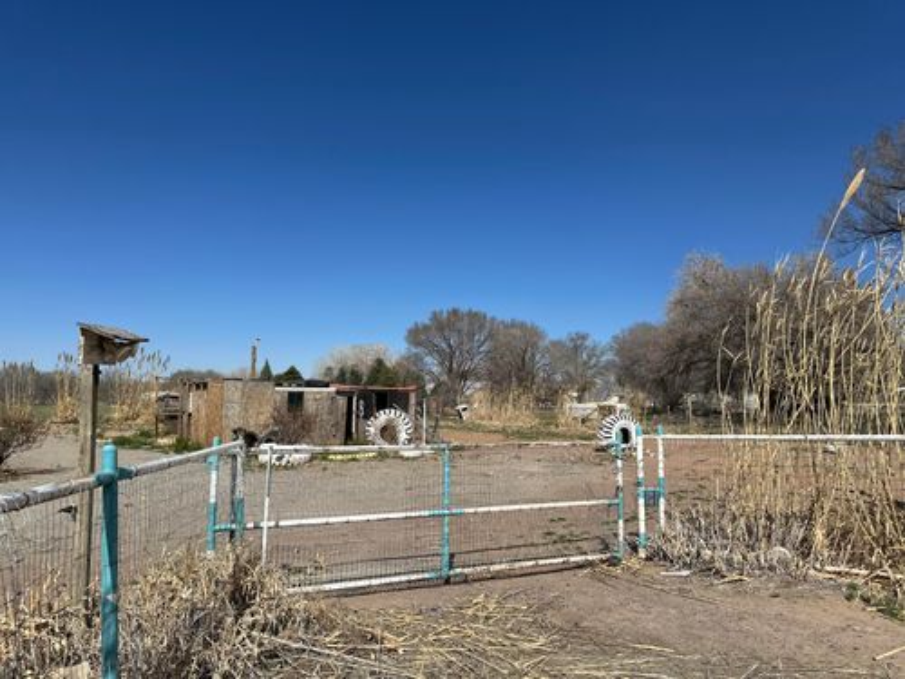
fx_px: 627
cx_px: 452
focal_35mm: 24
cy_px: 340
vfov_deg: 56.8
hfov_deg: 71.6
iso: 80
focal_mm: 6.86
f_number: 1.78
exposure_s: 1/8929
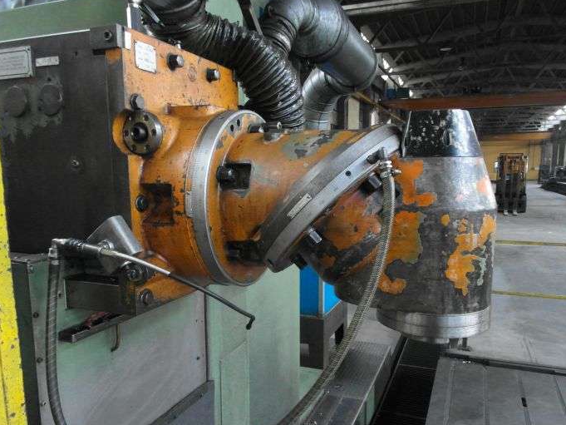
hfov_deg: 65.2
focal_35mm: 27
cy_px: 242
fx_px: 442
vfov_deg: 51.2
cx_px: 303
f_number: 2.8
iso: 800
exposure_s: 1/30
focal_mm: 4.1
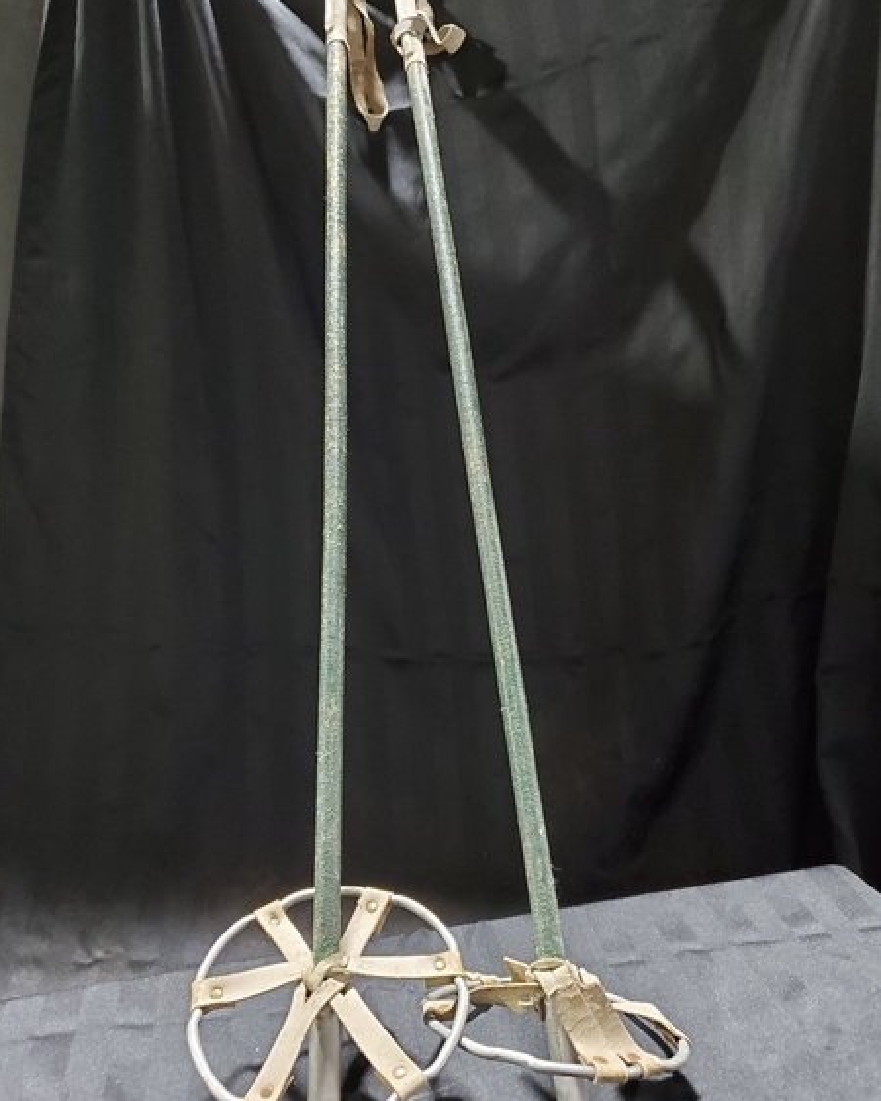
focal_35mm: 28
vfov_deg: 62.2
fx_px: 912
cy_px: 566
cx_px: 447
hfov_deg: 51.6
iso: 640
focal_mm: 4.3
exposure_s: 1/30
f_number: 1.5
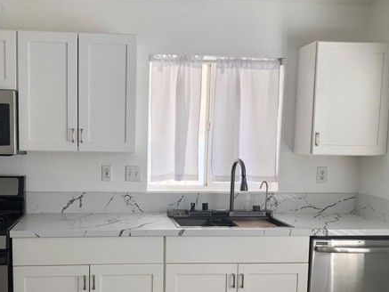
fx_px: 461
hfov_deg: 45.2
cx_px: 138
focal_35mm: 41
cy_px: 195
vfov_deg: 34.8
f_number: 1.8
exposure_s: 1/120
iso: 40
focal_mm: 3.99
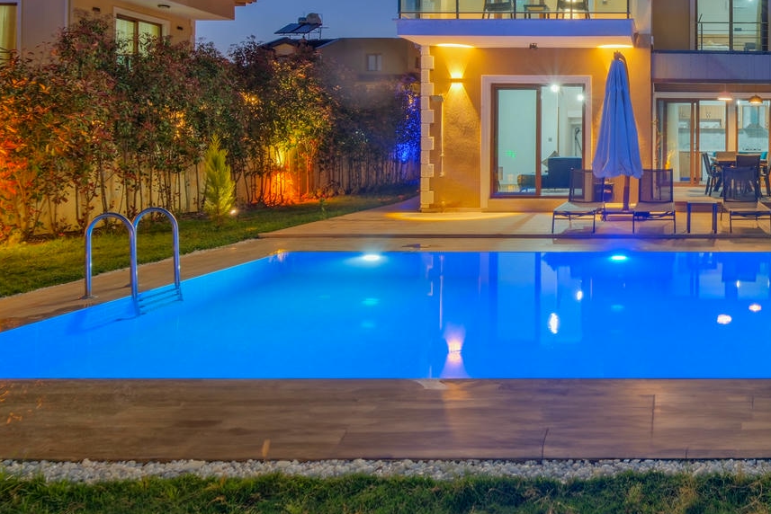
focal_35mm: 28
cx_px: 654
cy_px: 133
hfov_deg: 58.5
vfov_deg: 45.0
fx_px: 600
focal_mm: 10
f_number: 8
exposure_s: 5
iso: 160
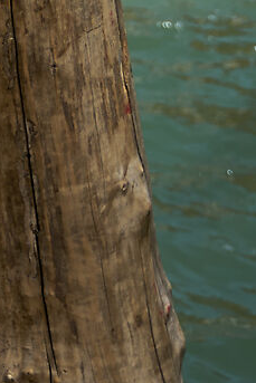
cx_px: -543
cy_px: -911
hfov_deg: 5.8
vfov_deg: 7.6
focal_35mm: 221
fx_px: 2357
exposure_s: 1/1600
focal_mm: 31.6
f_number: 2.8
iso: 100
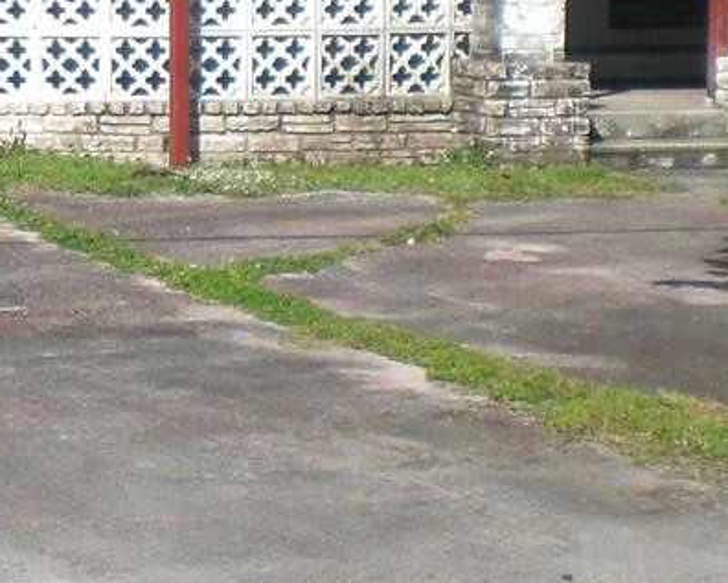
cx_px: -311
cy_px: 147
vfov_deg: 10.3
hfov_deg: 12.3
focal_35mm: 150
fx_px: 3233
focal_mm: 6.3
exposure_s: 1/500
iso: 50
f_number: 4.4
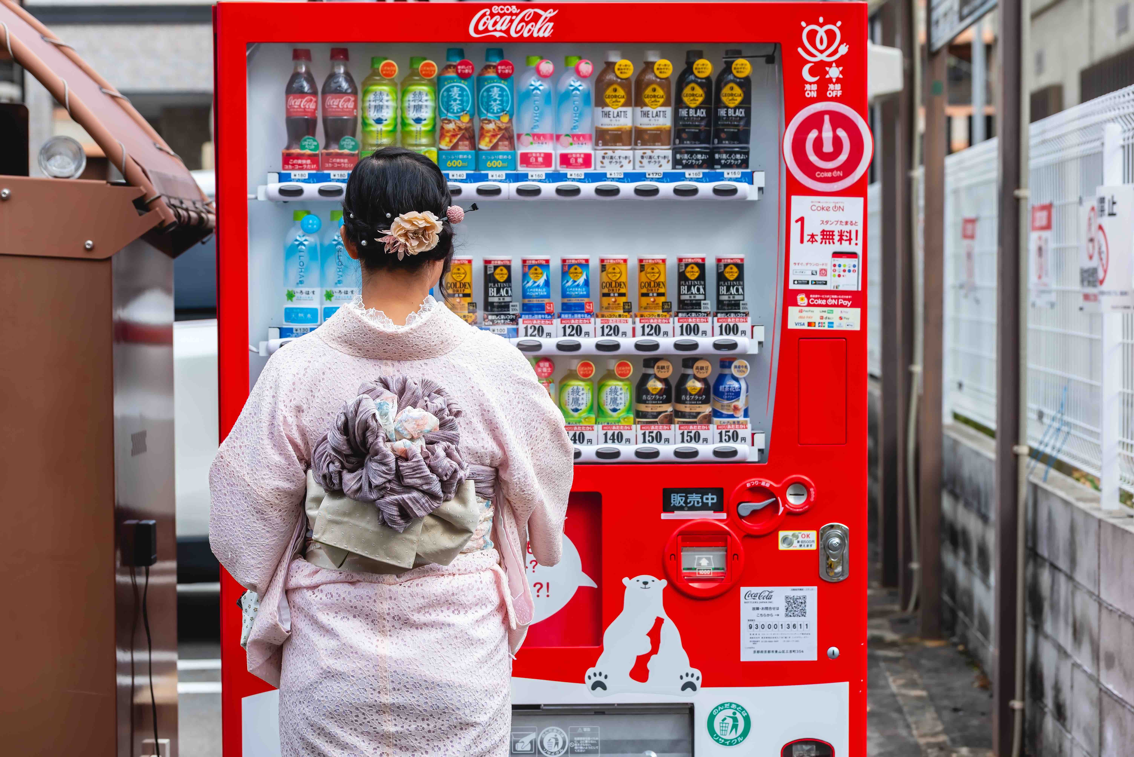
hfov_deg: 23.9
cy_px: 378
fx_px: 2678
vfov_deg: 16.1
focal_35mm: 85
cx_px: 567
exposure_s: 1/100
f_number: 5.6
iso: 160
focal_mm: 85
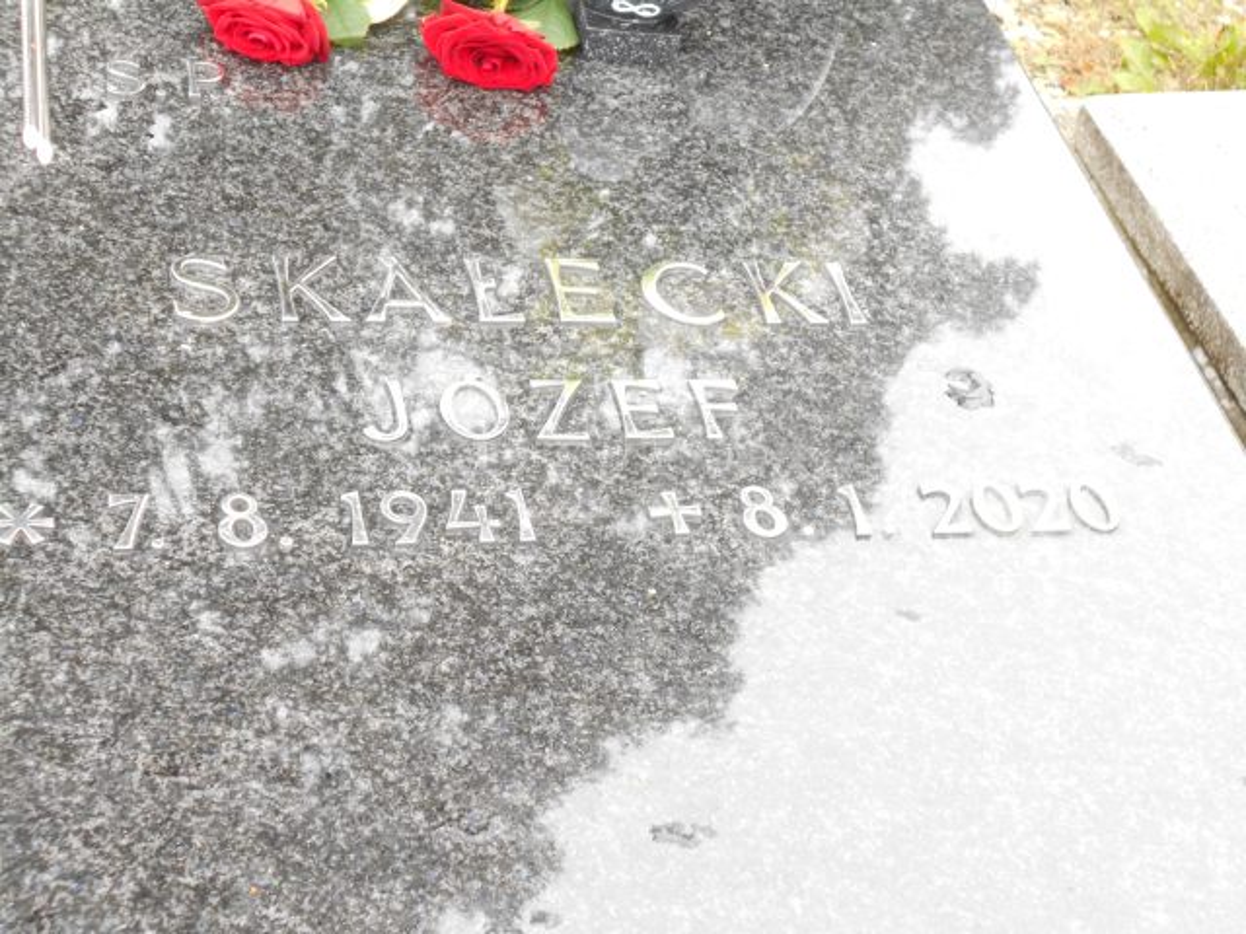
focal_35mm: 66
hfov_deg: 29.4
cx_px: 623
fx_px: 2376
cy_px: 467
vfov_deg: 22.3
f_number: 5.3
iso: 200
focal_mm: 11.6
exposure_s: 1/60
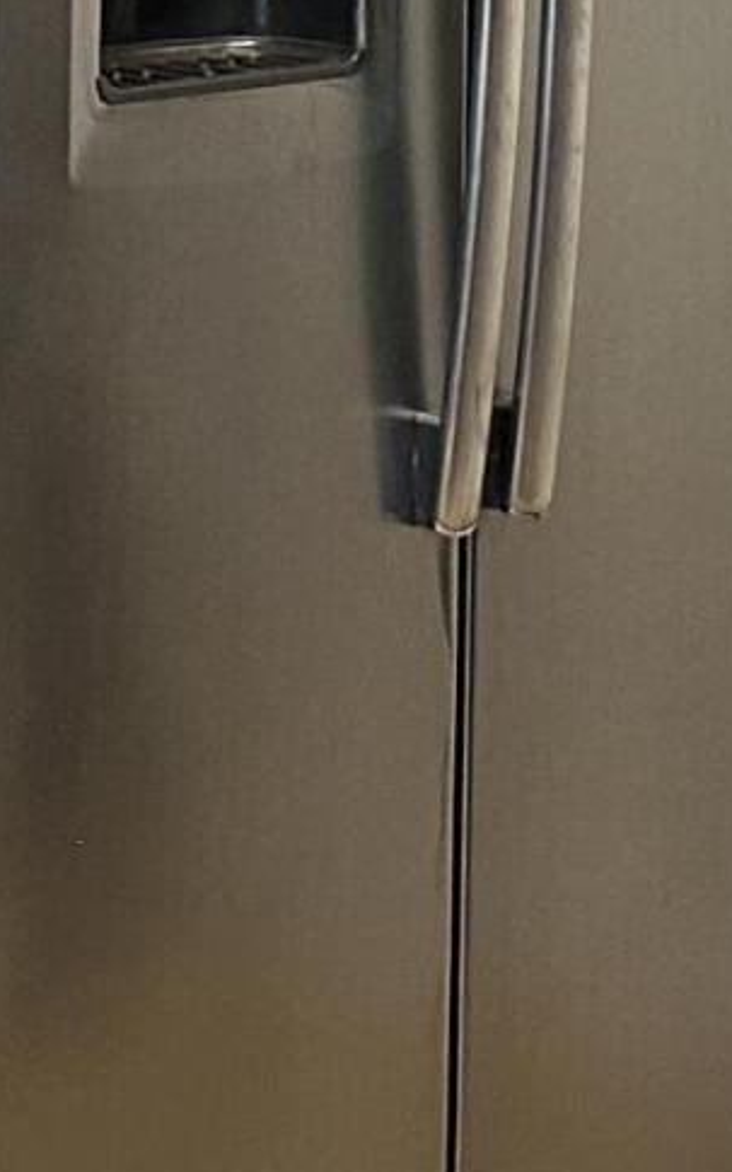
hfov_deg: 8.6
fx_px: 4821
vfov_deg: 13.2
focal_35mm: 151
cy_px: -493
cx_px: 686
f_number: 1.78
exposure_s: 1/60
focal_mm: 6.86
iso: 320
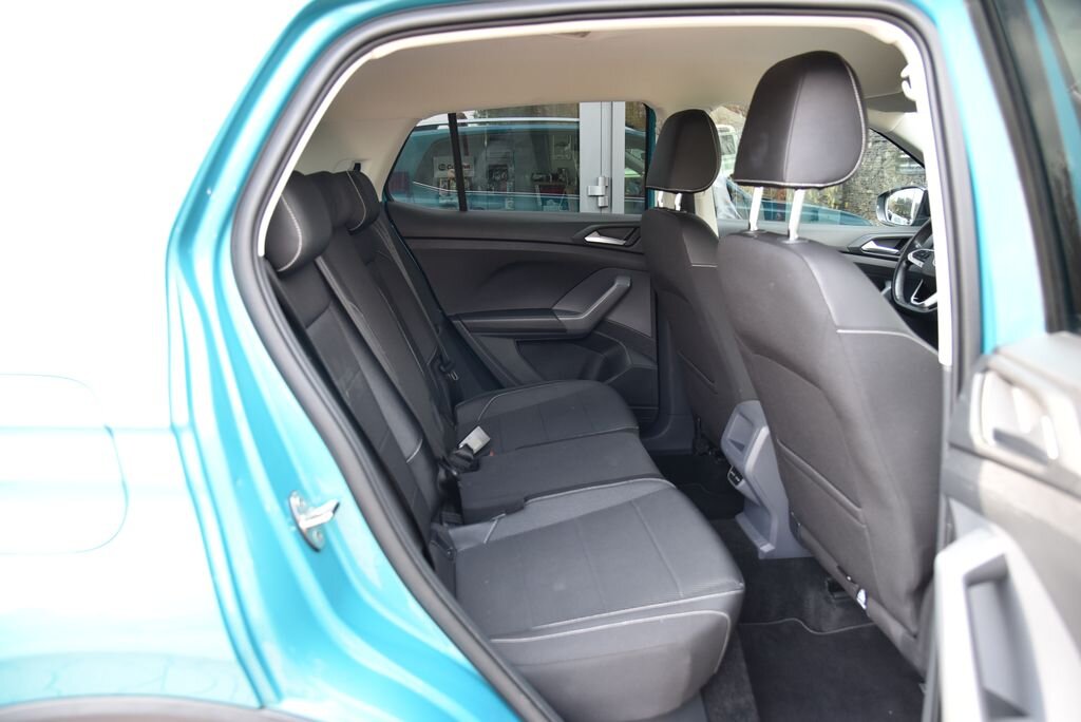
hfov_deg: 73.7
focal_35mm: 24
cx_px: 540
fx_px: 721
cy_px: 361
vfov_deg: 53.2
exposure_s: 1/80
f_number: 4.5
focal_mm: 24
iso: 500
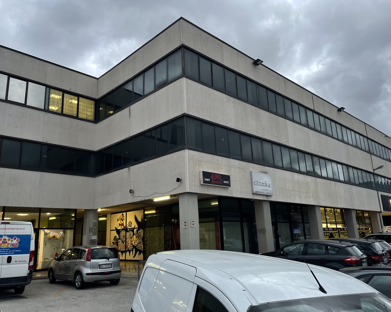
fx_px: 324
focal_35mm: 28
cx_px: 190
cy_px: 161
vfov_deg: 51.5
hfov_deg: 62.2
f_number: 1.6
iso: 125
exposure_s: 1/100
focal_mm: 4.2
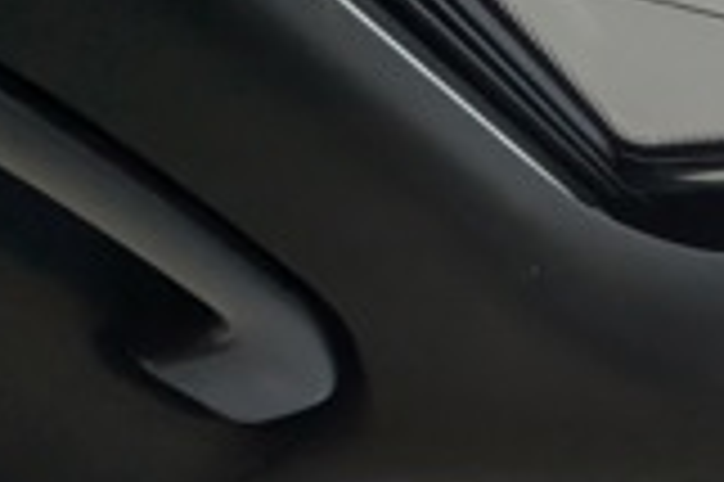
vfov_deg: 16.1
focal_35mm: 62
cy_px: 1005
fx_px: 1246
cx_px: 1488
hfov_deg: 18.5
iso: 36
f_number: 1.95
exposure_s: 1/39.4
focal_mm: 2.23
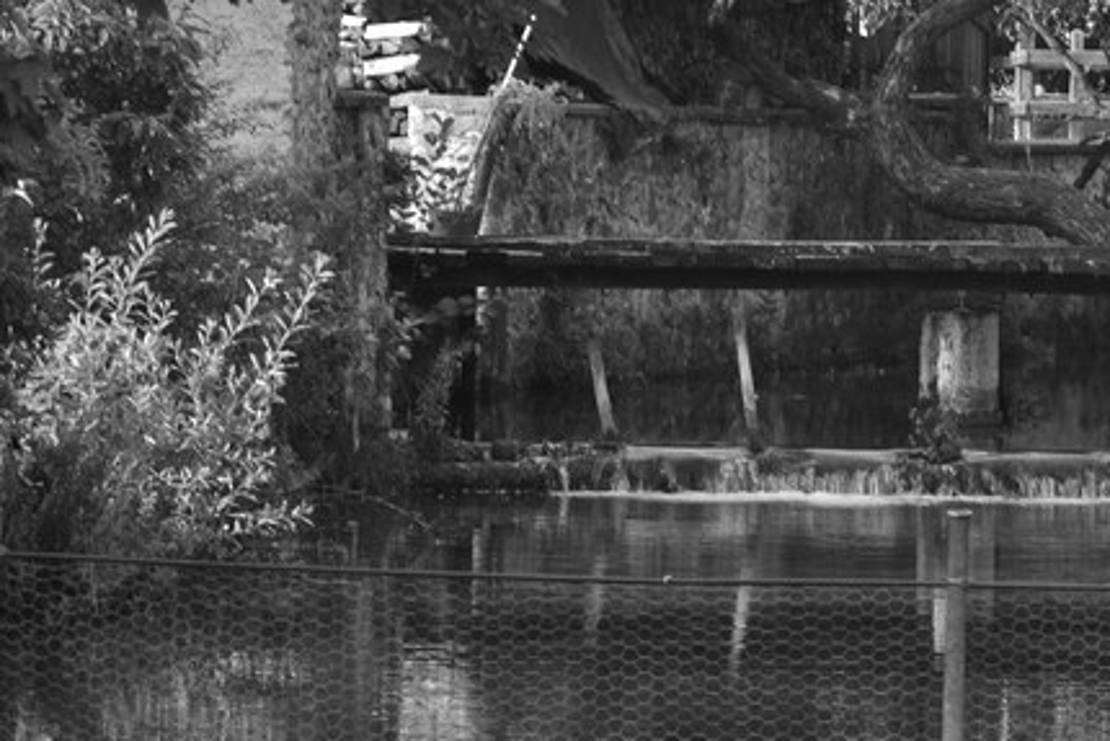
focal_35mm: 250
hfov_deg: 8.2
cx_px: 867
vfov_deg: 5.5
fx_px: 7710
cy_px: 466
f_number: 8
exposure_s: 1/100
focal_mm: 70
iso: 200
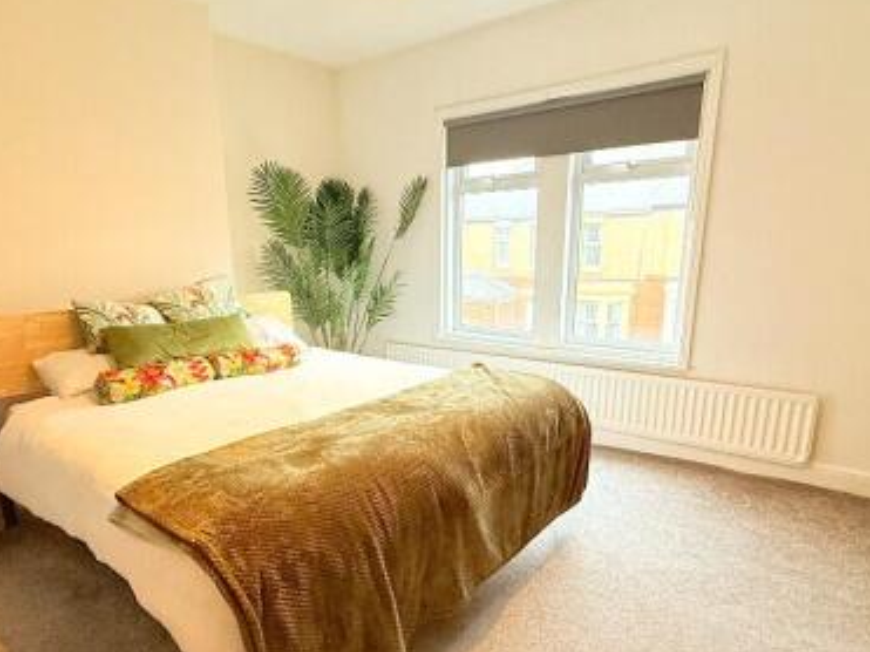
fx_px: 553
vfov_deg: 60.6
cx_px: 405
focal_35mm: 22
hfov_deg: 76.3
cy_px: 386
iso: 320
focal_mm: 2.22
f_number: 2.2
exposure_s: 1/50
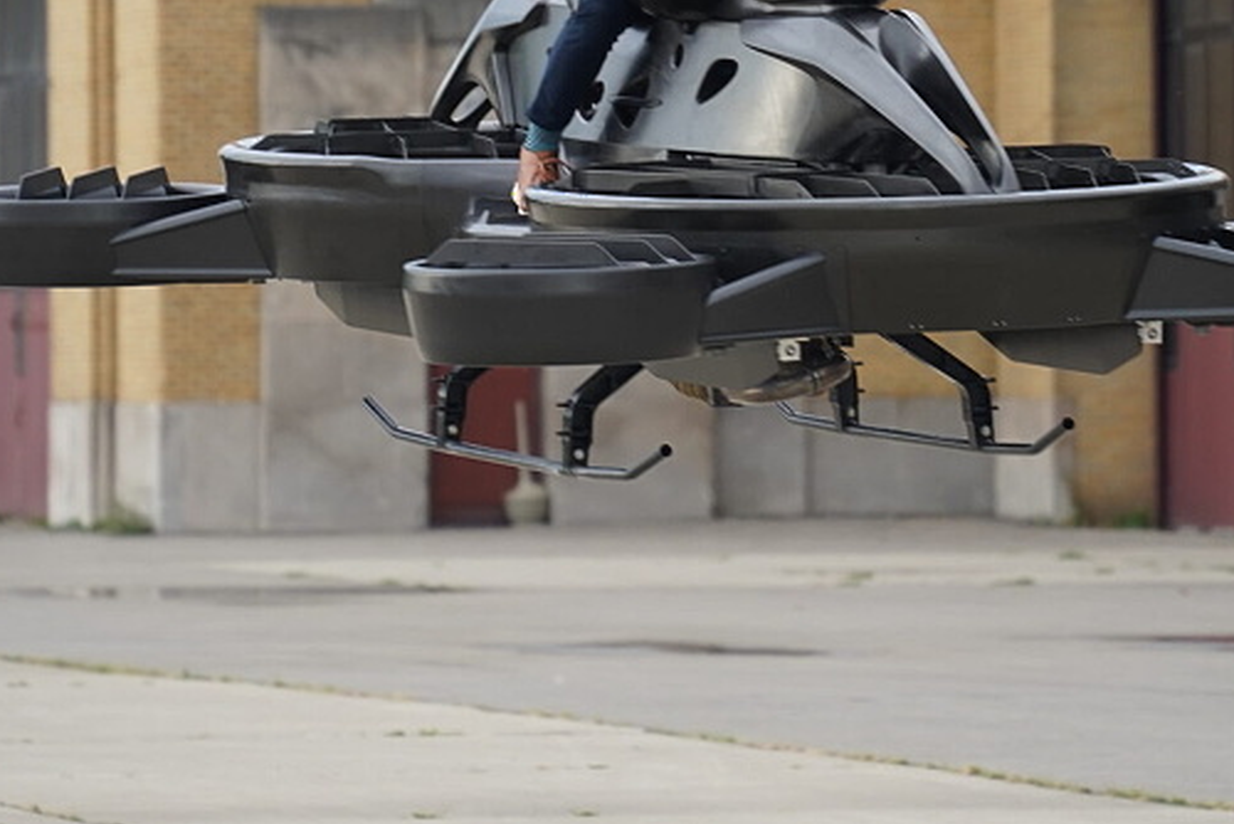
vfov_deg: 3.4
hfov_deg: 5.2
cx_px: 728
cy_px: 125
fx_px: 13718
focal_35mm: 400
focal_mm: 200
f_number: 5.6
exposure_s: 1/250
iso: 800
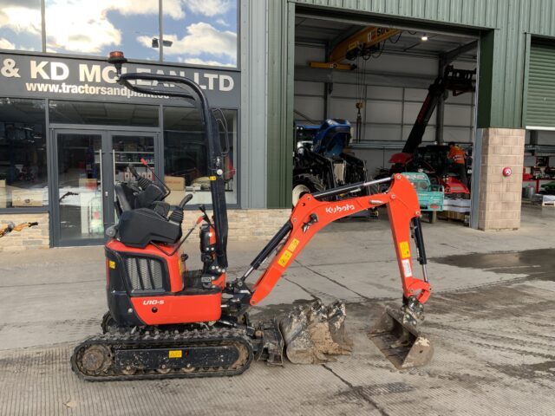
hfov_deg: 61.7
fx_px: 465
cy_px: 208
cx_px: 278
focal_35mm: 29
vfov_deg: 48.2
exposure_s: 1/556
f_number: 1.8
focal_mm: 3
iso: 16
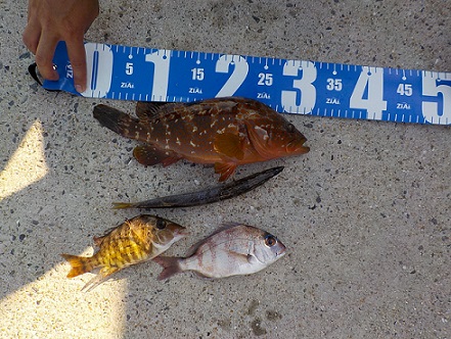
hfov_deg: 59.9
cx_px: 226
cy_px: 170
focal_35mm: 30
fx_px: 391
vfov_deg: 46.9
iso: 125
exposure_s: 1/500
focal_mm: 4.1
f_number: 3.3
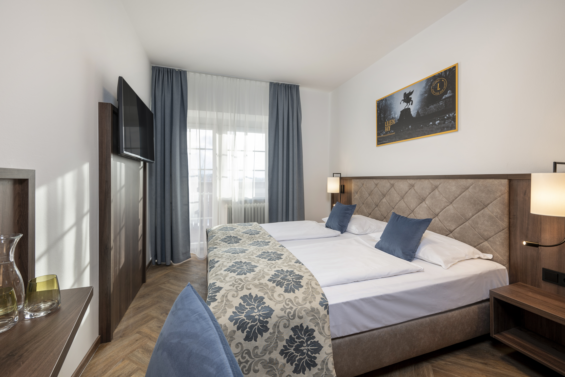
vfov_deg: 81.2
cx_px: 282
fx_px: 220
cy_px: 188
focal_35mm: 14
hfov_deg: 104.3
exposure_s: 1/10
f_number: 8
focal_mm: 14
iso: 100
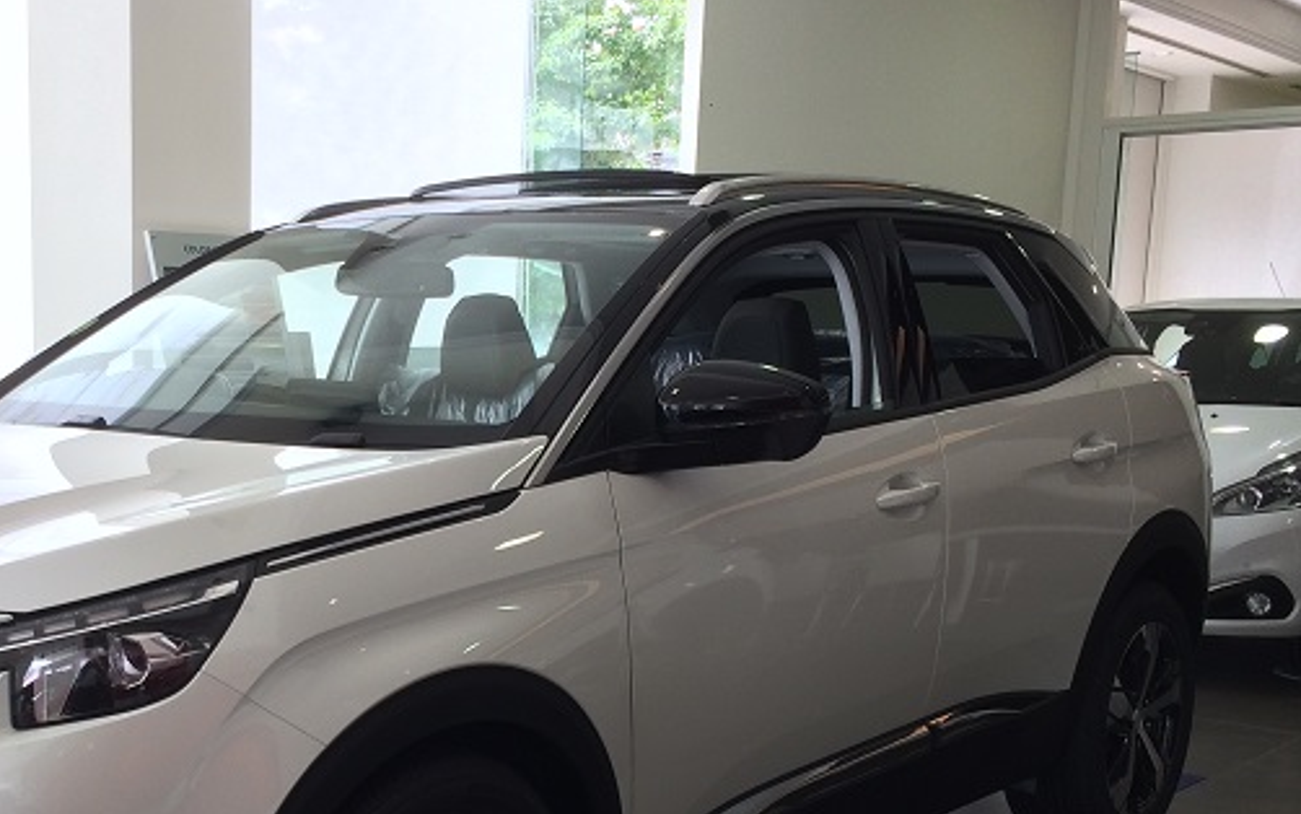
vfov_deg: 25.9
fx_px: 1738
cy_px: 643
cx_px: 327
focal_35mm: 49
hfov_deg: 39.9
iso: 40
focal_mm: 4.15
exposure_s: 1/120
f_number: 2.2
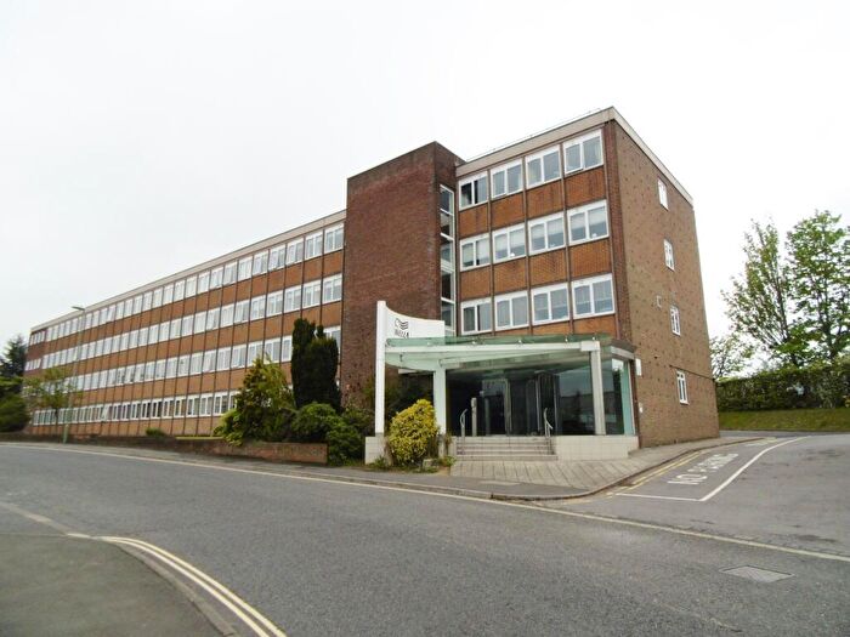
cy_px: 318
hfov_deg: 76.4
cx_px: 425
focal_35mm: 22
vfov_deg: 61.1
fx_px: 540
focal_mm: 4
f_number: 3
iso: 100
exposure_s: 1/800
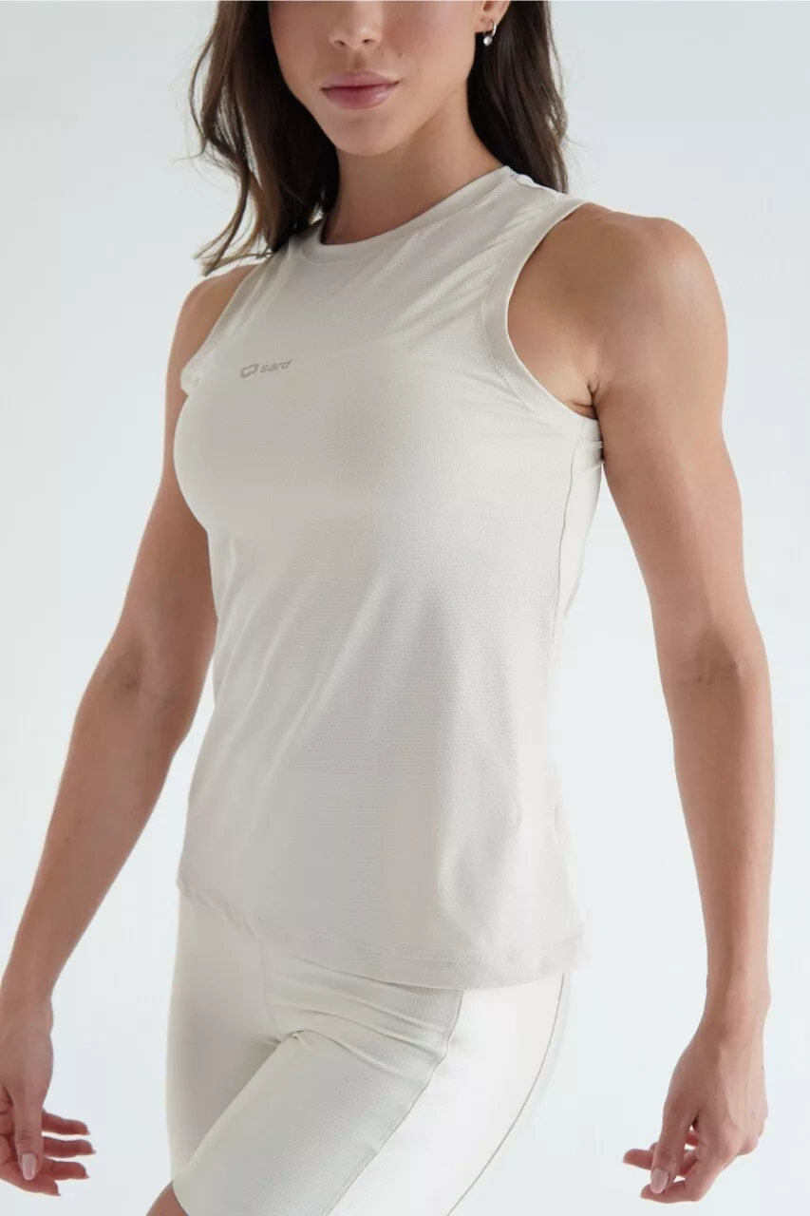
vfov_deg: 43.6
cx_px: 405
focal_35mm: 45
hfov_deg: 29.9
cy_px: 608
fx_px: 1519
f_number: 4.5
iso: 125
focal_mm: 30
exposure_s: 1/100
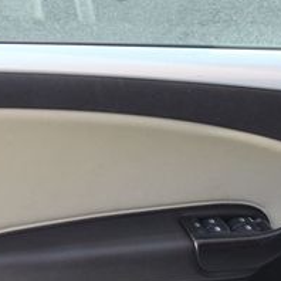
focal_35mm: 119
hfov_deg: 14.6
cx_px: 140
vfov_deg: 14.6
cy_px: 200
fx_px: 1096
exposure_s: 1/125
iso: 320
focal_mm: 29
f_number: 5.6
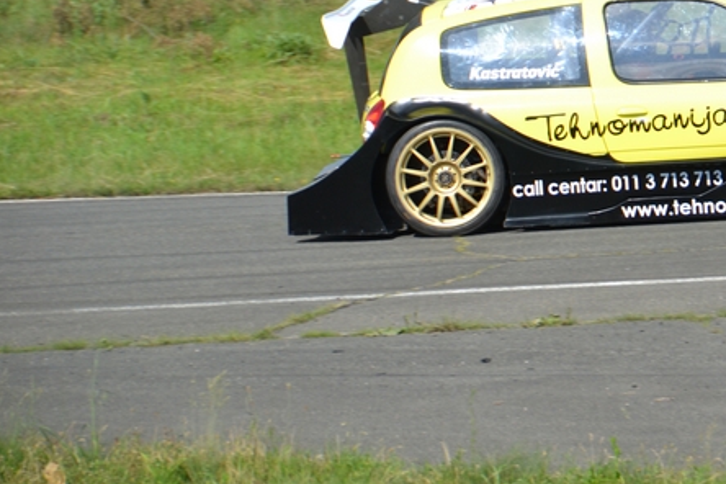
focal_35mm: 303
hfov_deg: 6.8
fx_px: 6110
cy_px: 56
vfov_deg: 4.5
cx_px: 615
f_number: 6.3
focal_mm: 112
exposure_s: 1/1600
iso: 400
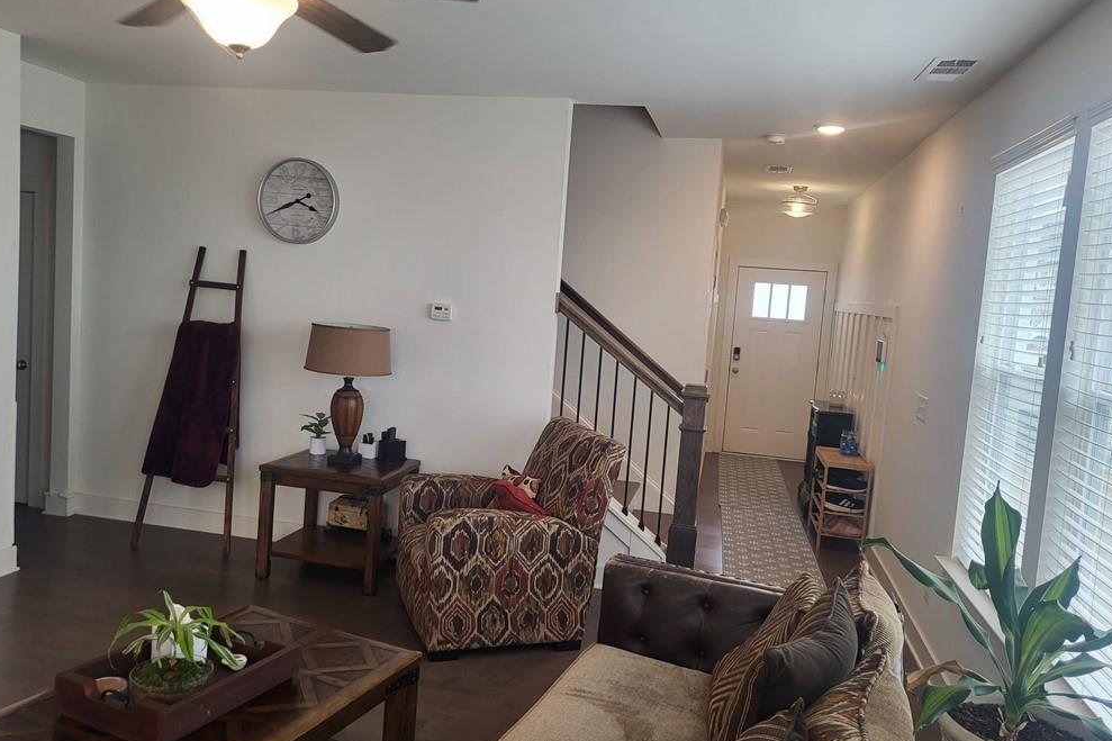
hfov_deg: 65.5
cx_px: 542
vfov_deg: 46.4
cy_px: 371
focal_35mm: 28
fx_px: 865
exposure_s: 1/120
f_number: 1.8
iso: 160
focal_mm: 5.4
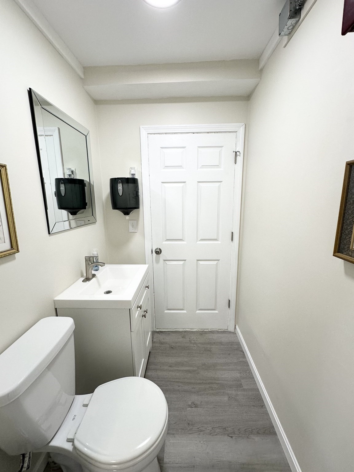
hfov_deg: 85.7
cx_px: 177
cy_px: 236
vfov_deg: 102.1
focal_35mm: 14
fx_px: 191
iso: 125
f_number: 2.2
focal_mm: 2.22
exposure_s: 1/120
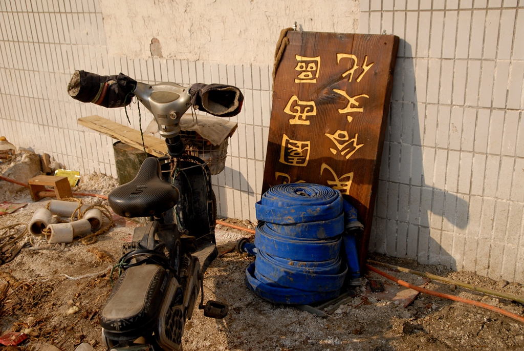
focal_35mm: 48
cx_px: 262
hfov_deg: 41.1
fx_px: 699
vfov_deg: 28.1
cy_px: 176
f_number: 5
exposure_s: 1/2500
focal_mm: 32
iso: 200
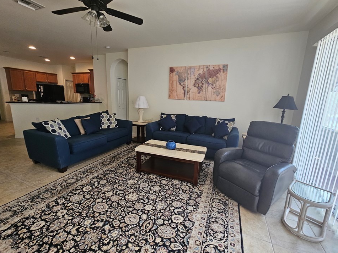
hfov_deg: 102.1
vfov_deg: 85.7
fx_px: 137
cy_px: 128
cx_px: 168
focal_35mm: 14
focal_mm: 2.2
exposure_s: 1/60
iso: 125
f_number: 2.2
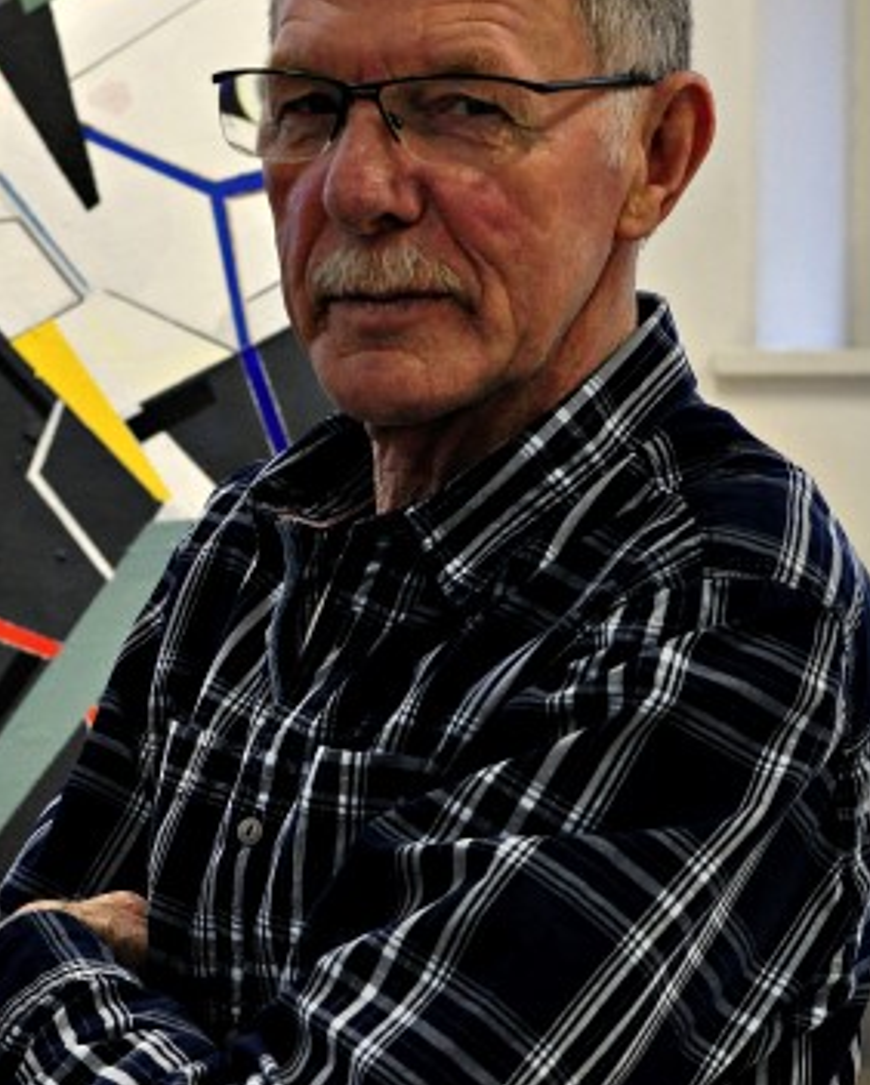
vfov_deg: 19.0
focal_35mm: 101
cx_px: 341
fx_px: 3247
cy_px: 509
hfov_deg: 15.2
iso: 1250
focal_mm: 35
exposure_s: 1/100
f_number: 5
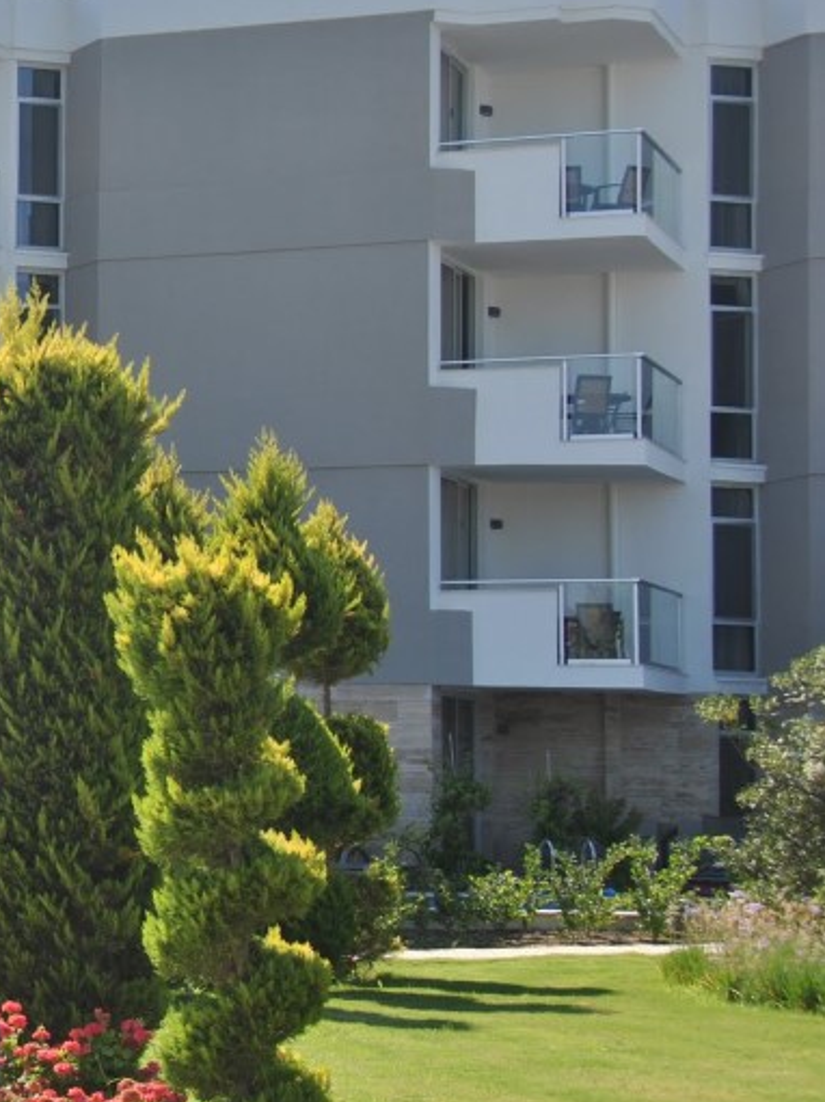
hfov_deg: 13.4
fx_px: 3308
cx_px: -411
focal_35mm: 104
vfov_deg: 18.9
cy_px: 540
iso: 100
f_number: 8
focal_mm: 32
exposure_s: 1/250
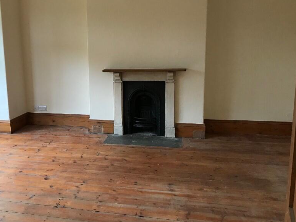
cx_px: 102
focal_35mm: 37
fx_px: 316
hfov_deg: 49.4
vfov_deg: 38.6
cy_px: 94
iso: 32
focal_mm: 3.99
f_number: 1.8
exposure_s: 1/33
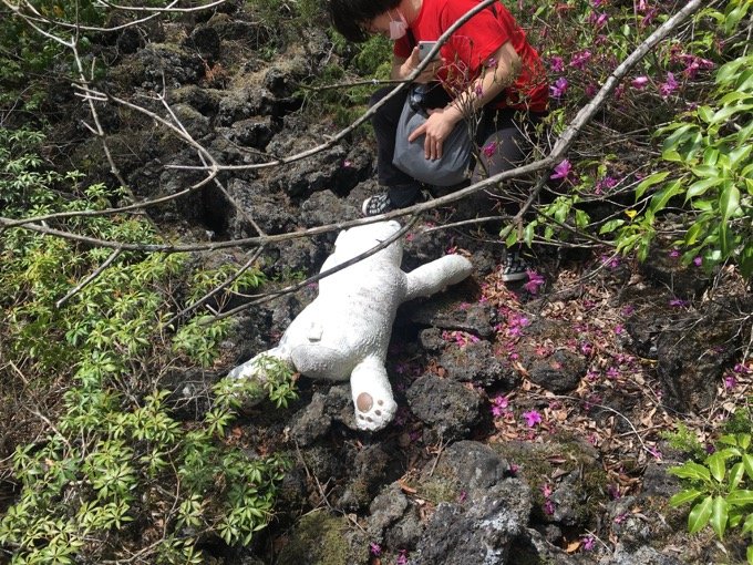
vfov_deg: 48.2
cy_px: 282
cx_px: 376
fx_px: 631
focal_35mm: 29
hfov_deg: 61.7
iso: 25
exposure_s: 1/884
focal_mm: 4.15
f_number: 2.2
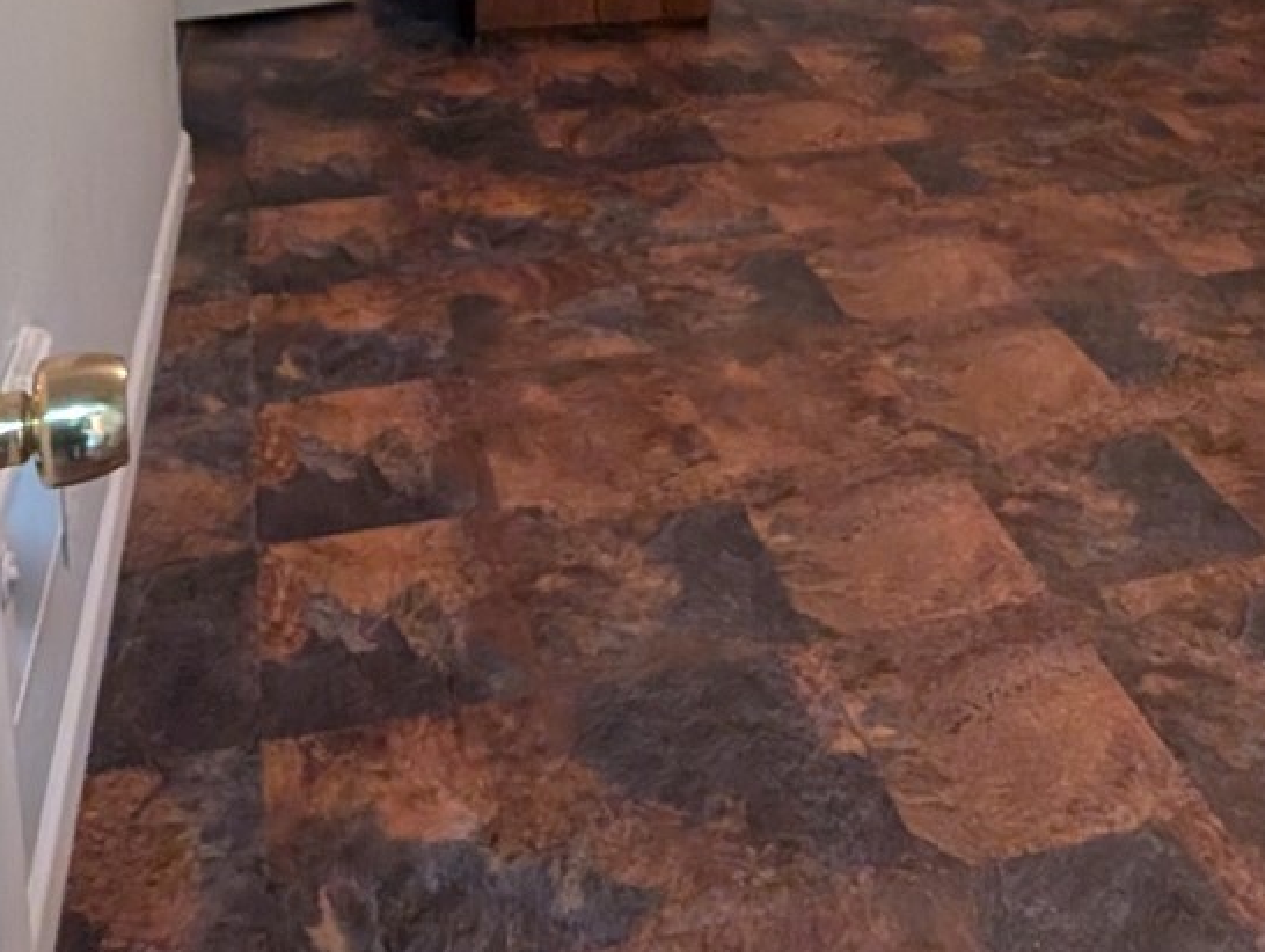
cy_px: -198
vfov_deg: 31.5
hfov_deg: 48.9
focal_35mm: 38
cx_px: 619
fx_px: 1390
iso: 1269
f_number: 2.2
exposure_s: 1/15
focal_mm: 1.95
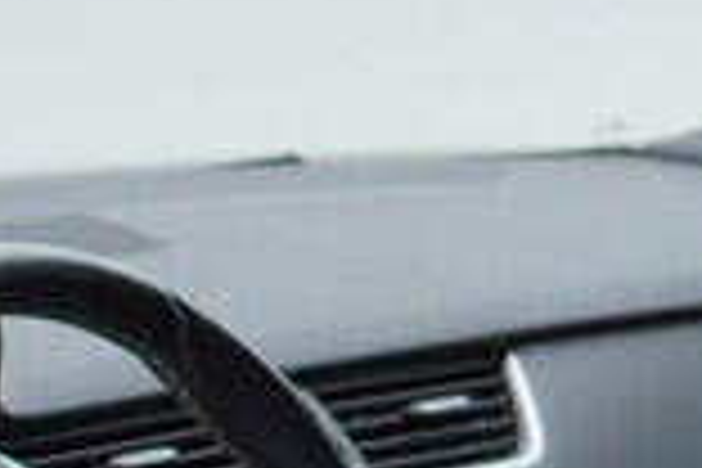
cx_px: -1030
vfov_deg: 5.7
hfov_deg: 8.0
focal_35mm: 236
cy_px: 997
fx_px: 4602
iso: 125
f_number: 3.5
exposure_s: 1/60
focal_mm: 24
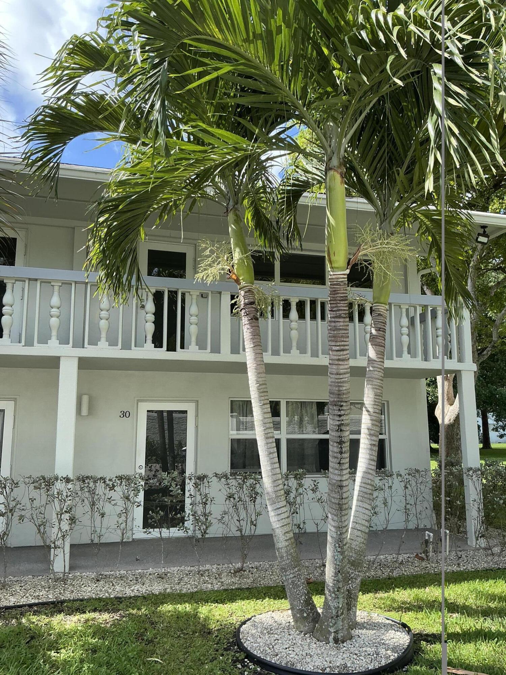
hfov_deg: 49.7
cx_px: 253
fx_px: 546
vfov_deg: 63.4
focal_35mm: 28
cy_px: 338
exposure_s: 1/454
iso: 25
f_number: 1.8
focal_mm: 3
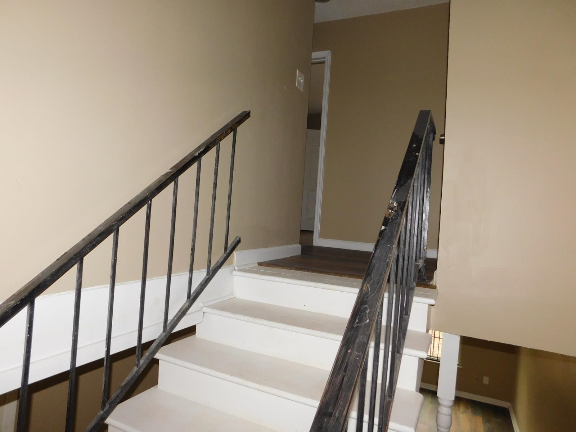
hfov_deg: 73.9
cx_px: 288
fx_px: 383
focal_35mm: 23
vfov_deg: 58.9
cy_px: 216
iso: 200
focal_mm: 4
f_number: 3
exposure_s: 1/30
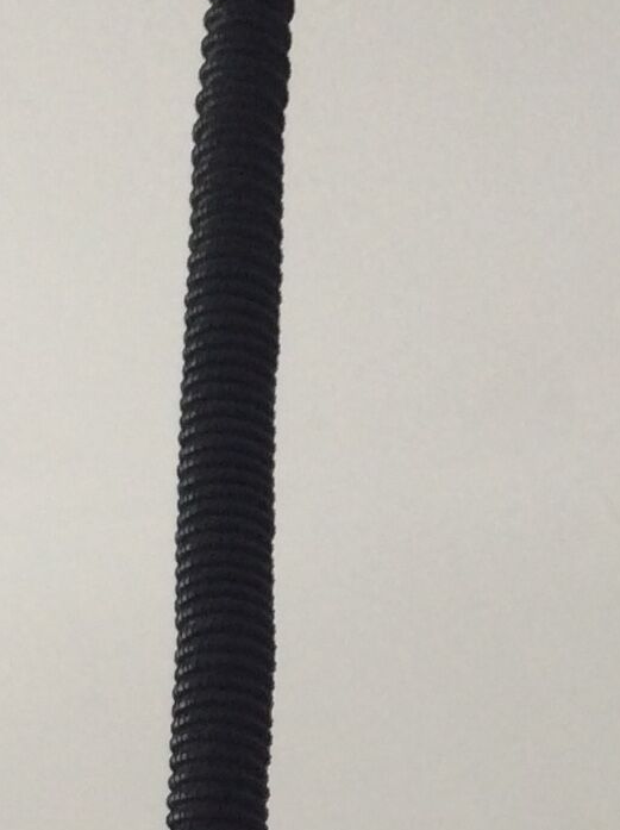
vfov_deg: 16.4
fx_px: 2848
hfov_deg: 12.4
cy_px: 667
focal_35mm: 119
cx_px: 389
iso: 40
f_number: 2.4
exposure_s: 1/50
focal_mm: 3.3
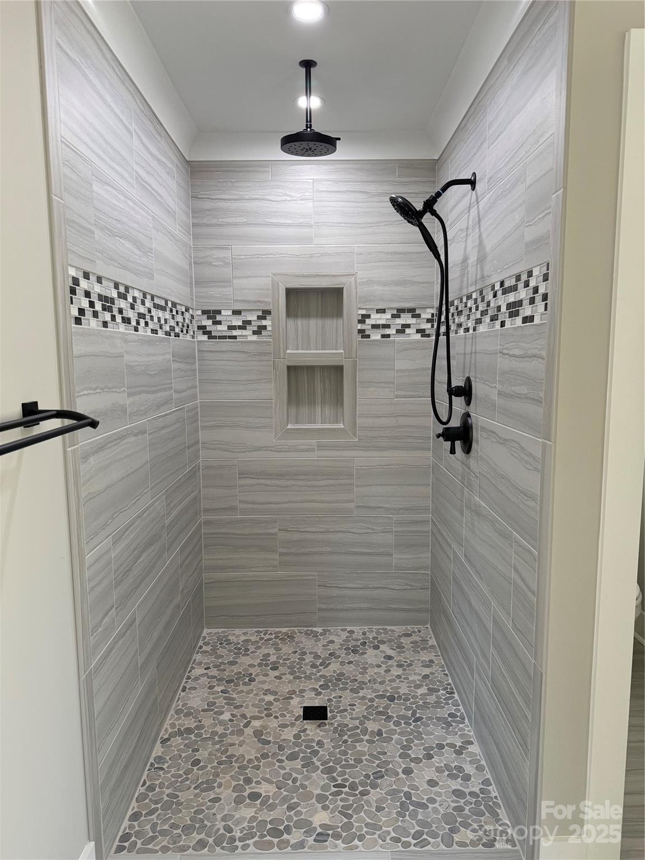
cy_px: 430
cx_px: 322
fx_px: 596
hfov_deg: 56.8
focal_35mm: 24
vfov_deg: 71.6
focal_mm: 6.76
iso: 200
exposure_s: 1/170
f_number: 1.78
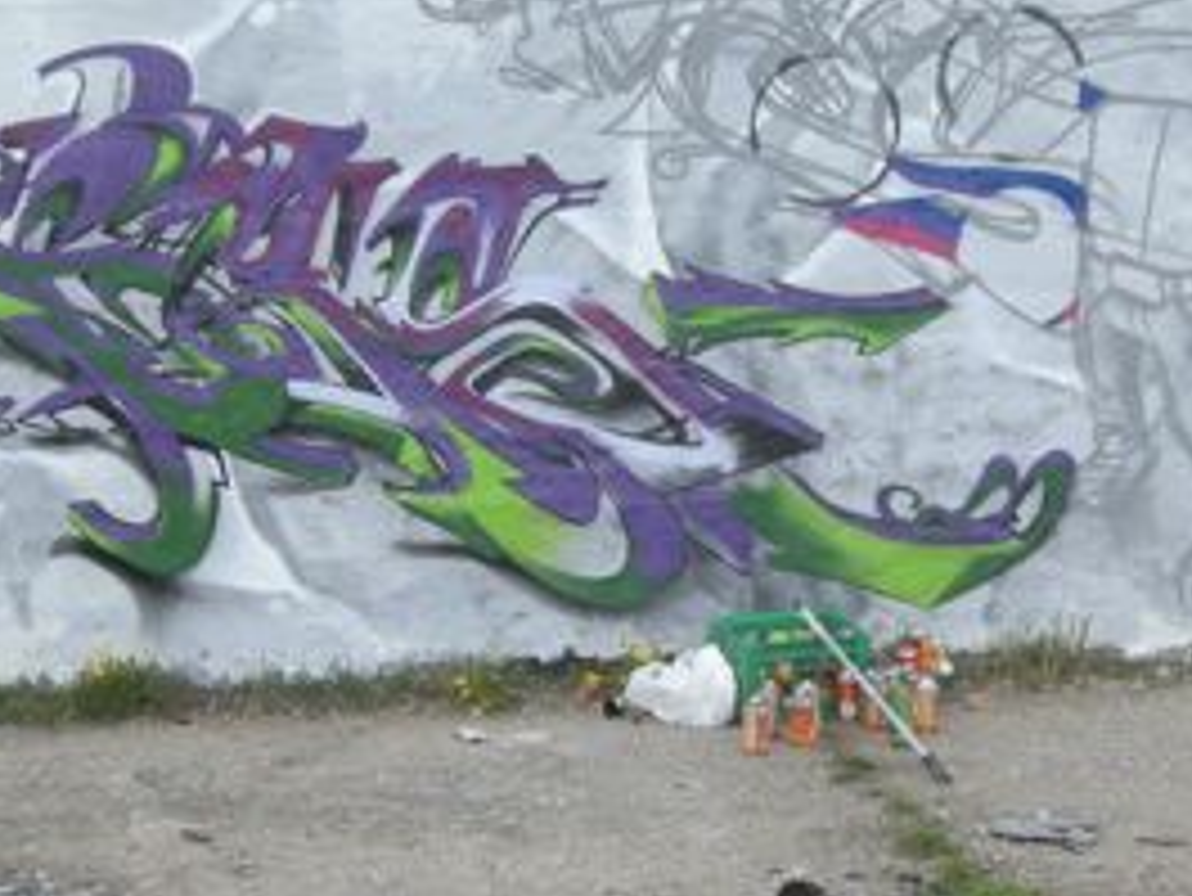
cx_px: 819
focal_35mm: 66
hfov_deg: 29.1
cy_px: 592
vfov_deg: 22.2
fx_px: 2274
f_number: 4.8
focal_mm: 7.5
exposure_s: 1/126
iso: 64
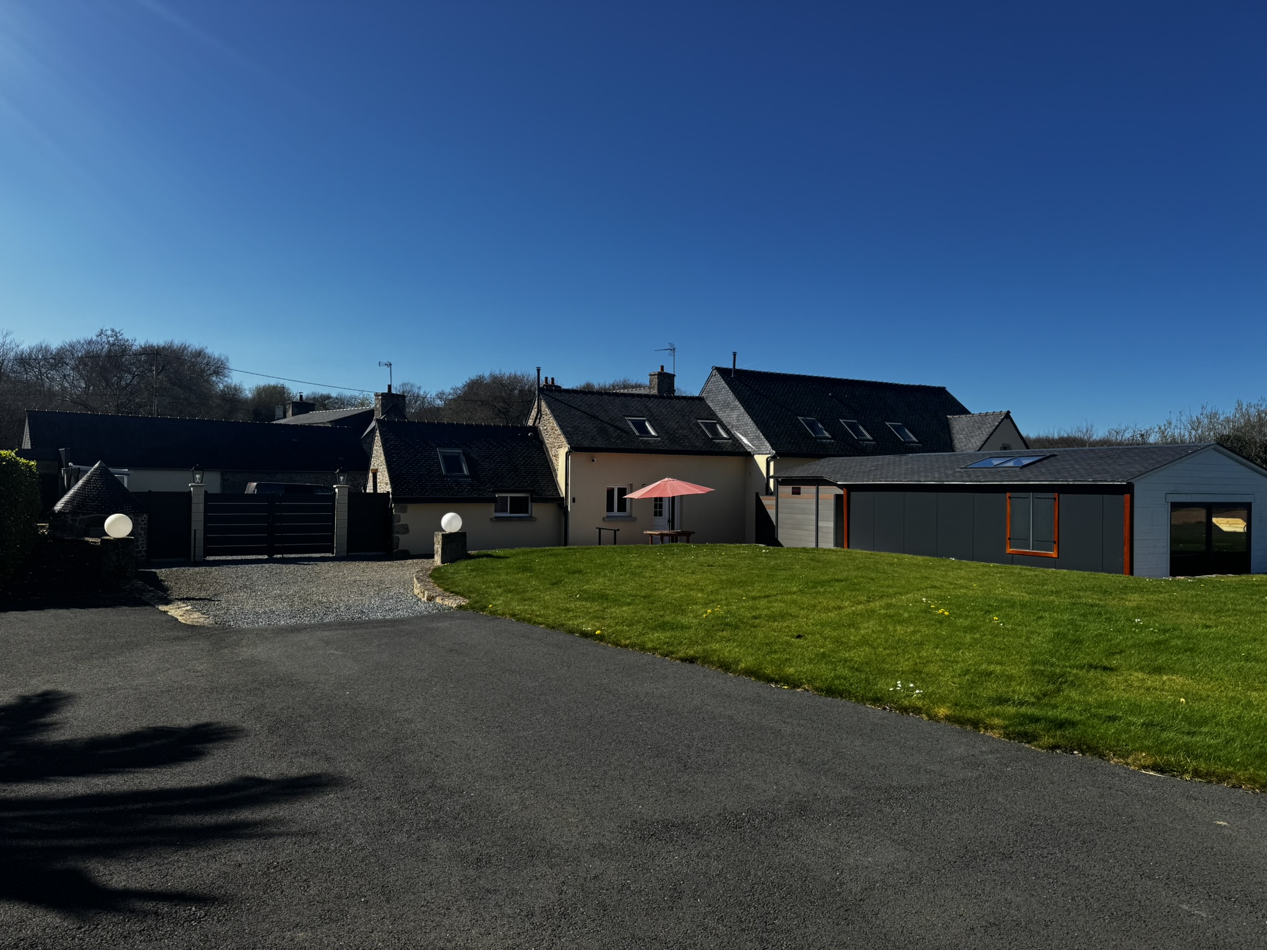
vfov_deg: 56.8
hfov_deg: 71.6
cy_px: 475
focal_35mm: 24
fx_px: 878
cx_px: 634
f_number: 1.78
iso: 80
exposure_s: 1/4950
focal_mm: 6.76
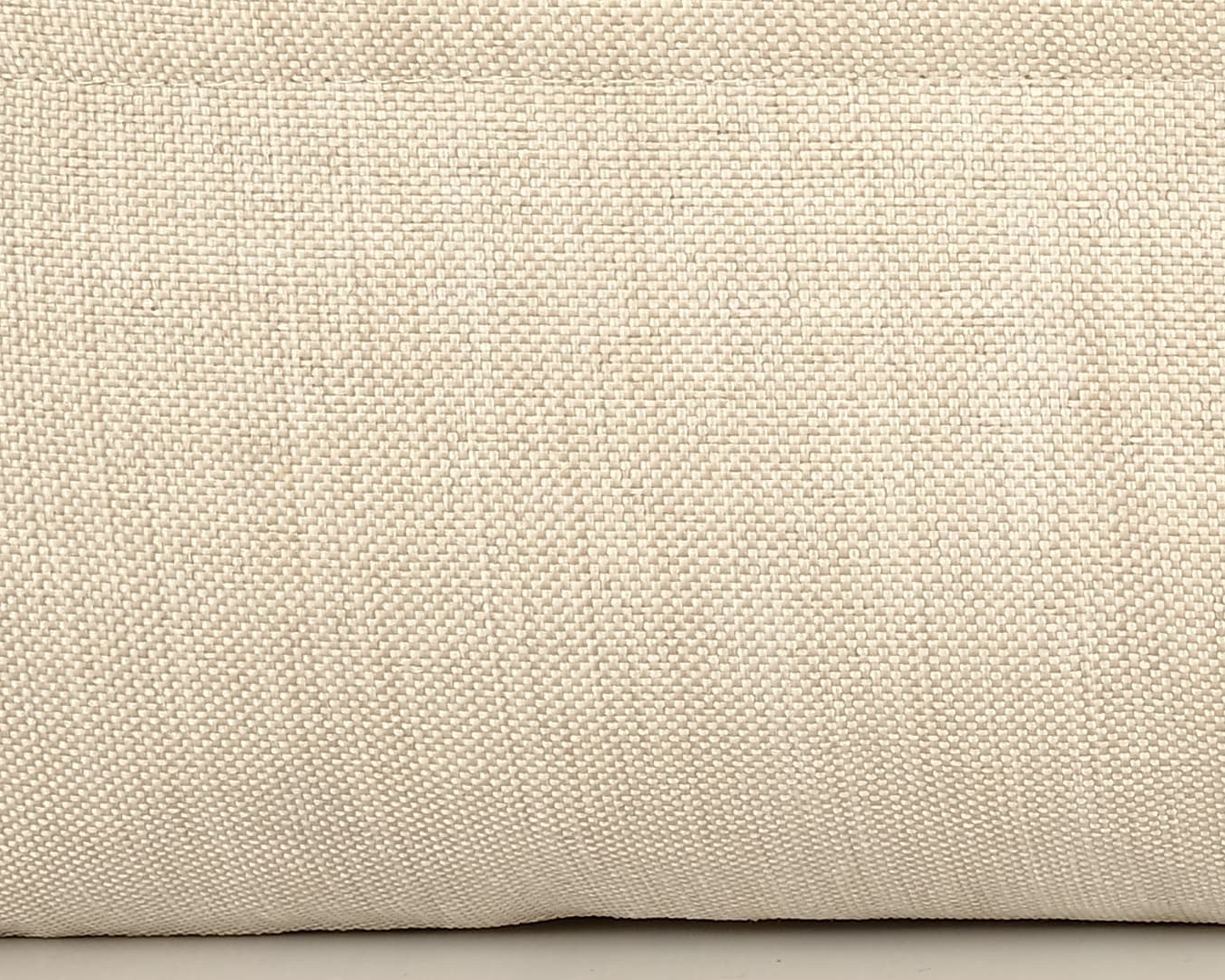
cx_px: 1375
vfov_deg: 7.8
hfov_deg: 9.7
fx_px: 7106
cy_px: -241
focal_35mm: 196
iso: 80
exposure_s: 1/160
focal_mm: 30.2
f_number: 11
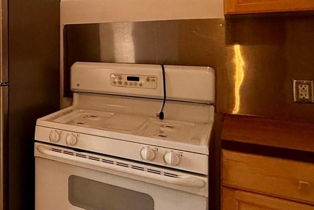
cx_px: -53
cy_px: 44
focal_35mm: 39
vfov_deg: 33.3
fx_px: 340
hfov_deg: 38.3
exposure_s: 1/60
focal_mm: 2.22
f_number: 2.2
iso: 250
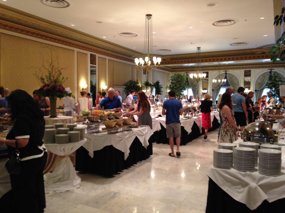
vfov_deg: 42.9
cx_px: 142
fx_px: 272
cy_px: 106
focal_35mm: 33
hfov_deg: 55.4
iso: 80
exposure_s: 1/20
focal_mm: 4.12
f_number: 2.4
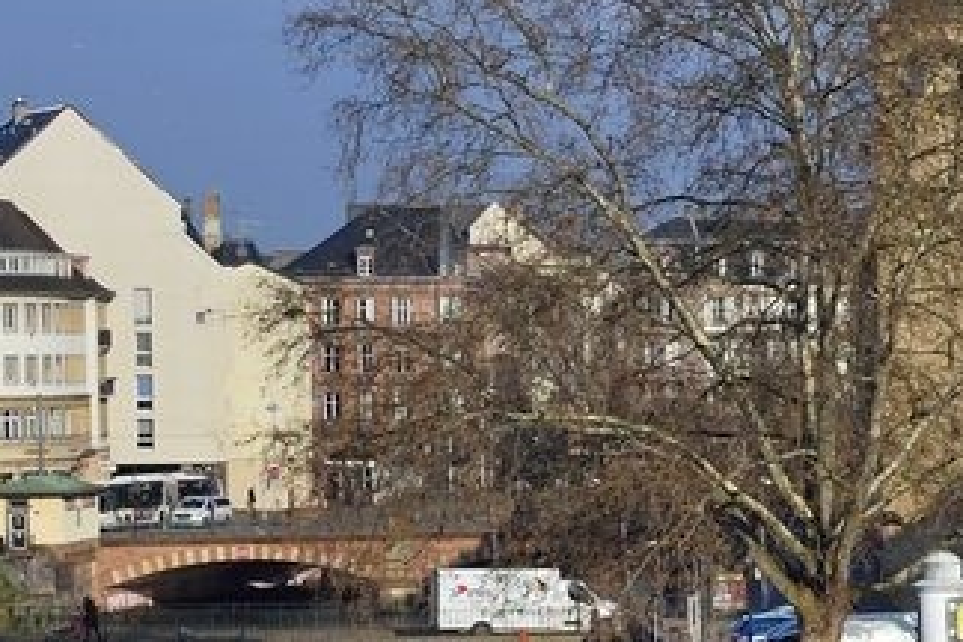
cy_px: 513
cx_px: 2280
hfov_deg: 8.3
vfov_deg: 6.0
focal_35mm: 227
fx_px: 6072
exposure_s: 1/400
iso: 200
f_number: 9
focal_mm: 46
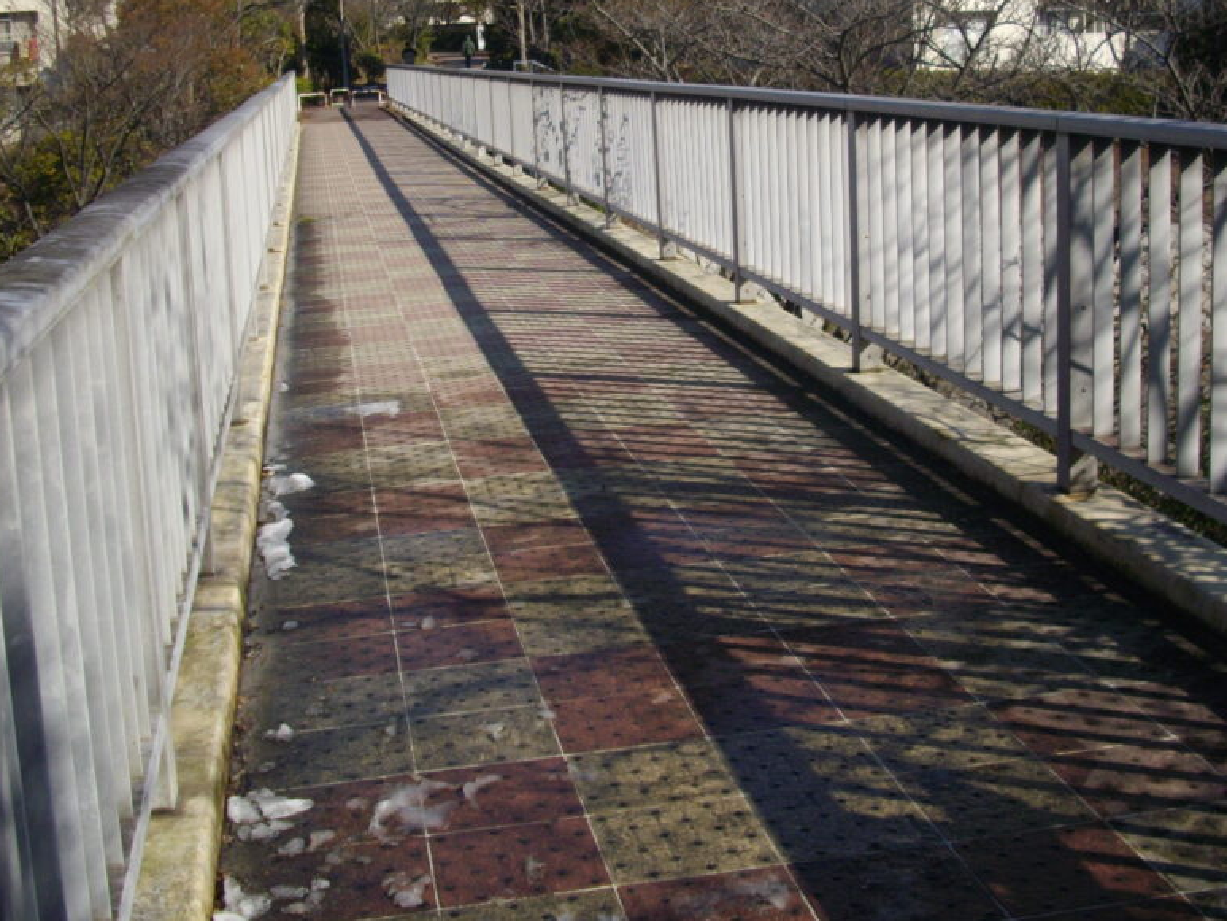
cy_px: 327
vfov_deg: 29.5
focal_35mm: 49
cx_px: 592
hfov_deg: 38.9
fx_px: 1737
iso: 100
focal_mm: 6.2
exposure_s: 1/500
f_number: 5.6
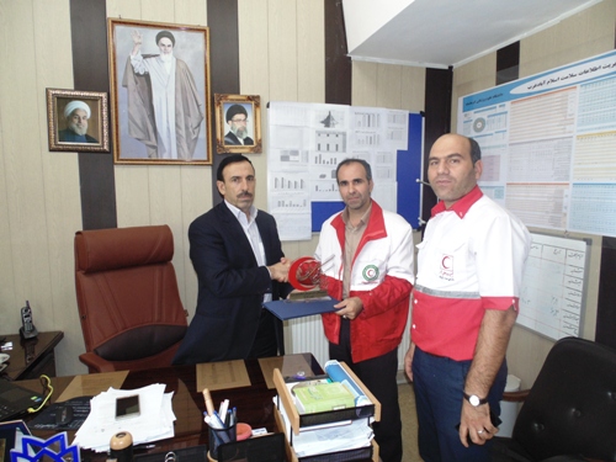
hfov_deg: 76.4
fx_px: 391
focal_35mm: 22
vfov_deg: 61.1
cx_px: 308
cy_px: 231
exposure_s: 1/30
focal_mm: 4
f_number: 3.1
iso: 200
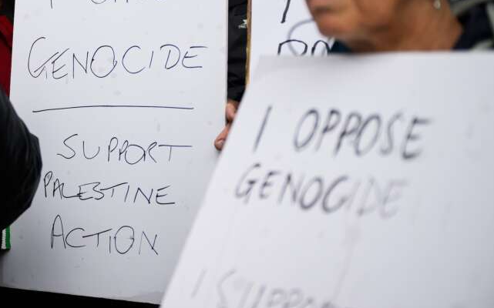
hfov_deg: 24.0
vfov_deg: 15.4
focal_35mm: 84
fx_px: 1130
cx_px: 49
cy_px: 47
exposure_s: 1/800
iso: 1250
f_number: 2.8
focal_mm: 44
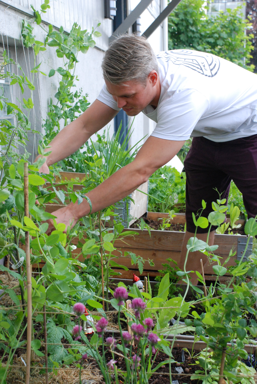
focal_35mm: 60
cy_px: 192
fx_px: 641
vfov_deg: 33.4
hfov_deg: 22.7
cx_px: 128
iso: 1000
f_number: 8
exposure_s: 1/250
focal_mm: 40
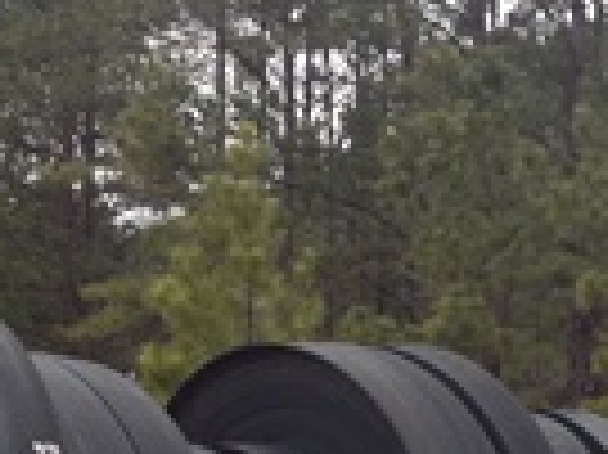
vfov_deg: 11.5
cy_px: 515
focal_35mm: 127
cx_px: 531
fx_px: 2229
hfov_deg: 15.4
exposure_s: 1/341
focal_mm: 4.28
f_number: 2.4
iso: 50
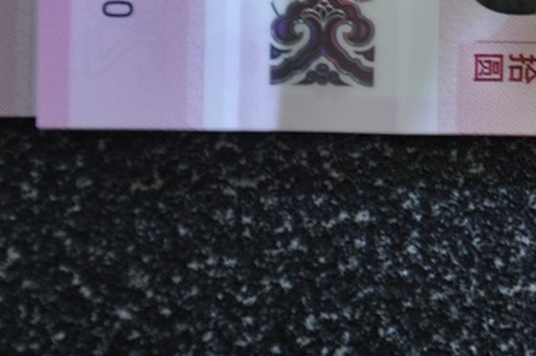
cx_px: 568
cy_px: -158
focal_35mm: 230
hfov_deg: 8.9
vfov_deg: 5.9
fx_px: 3419
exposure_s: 1/30
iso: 400
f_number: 5.6
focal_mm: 48
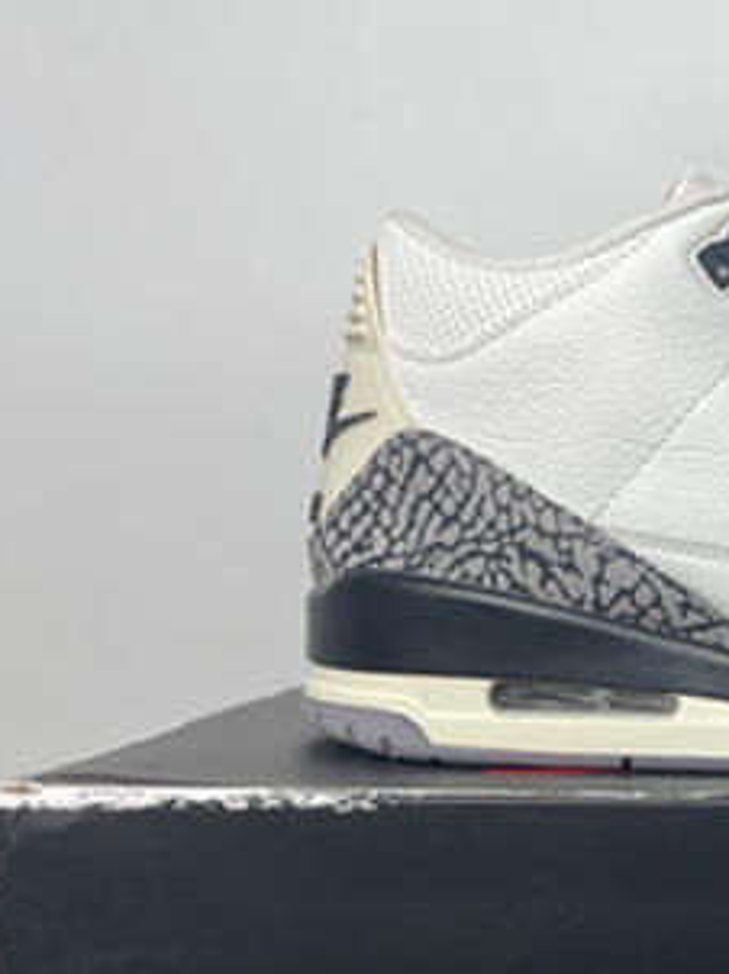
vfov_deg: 33.8
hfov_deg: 24.1
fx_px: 1575
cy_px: 708
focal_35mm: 56
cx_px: 832
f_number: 1.6
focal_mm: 4.2
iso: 32
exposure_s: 1/159
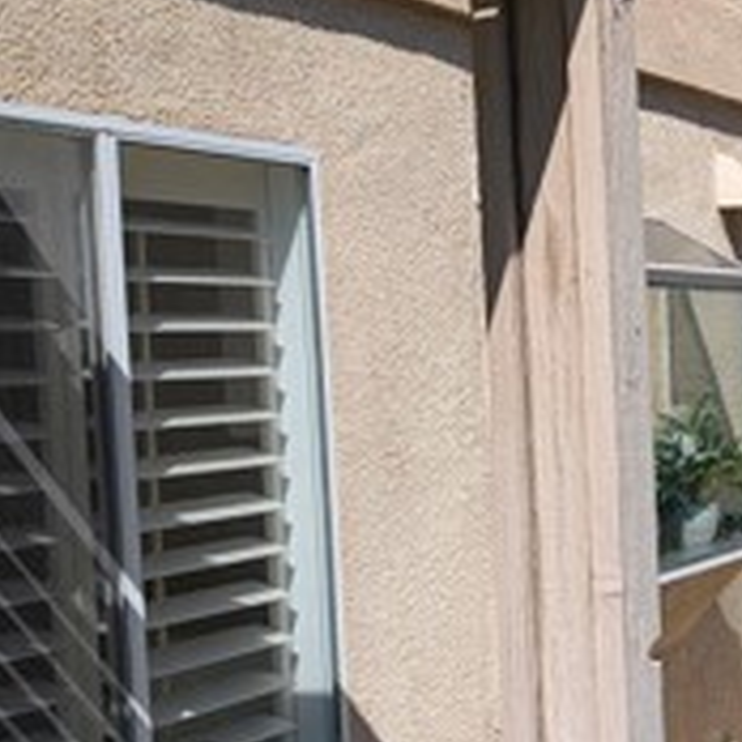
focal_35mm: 78
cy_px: 443
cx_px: 849
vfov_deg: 22.2
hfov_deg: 20.9
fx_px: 1892
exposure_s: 1/1312
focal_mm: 6.9
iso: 20
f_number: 1.68
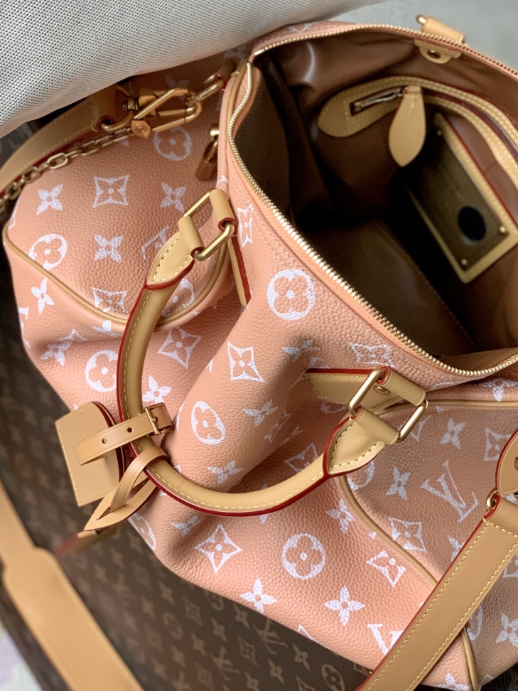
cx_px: 231
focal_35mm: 77
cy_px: 188
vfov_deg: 25.1
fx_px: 1536
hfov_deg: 19.1
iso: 125
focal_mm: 6
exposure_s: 1/77
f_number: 2.4
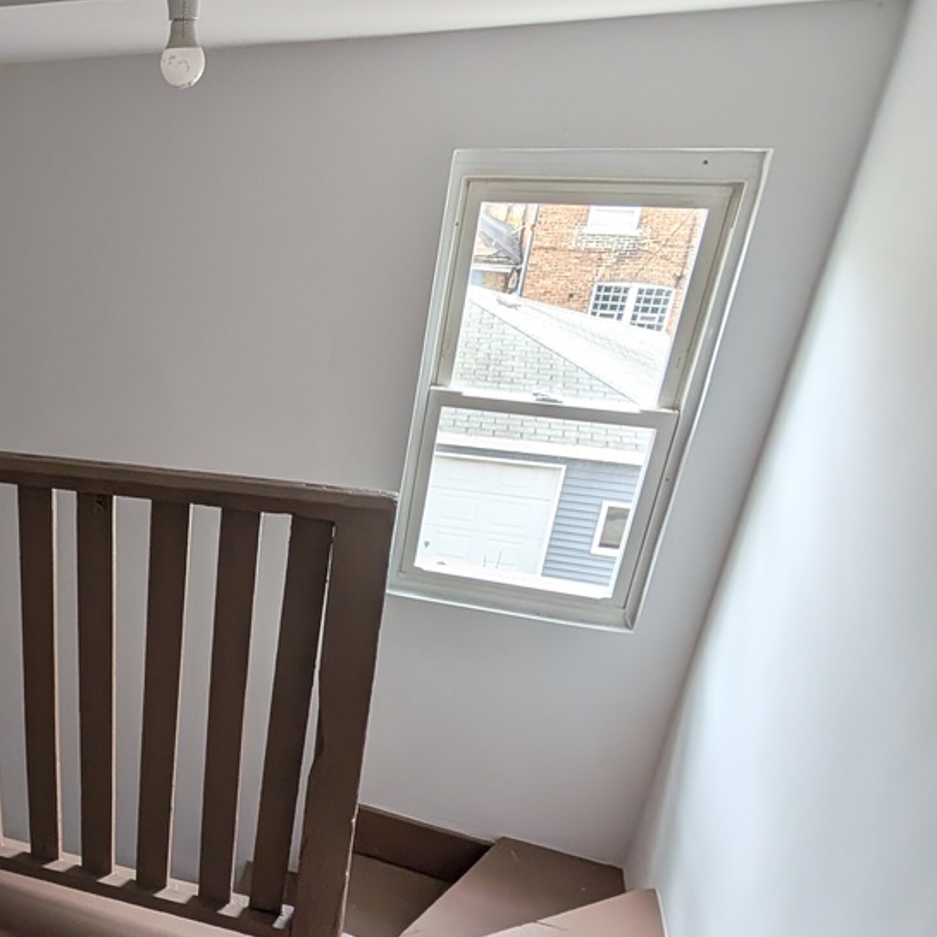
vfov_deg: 56.9
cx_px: 81
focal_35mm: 28
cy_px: 562
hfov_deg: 50.3
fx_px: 857
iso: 52
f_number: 1.7
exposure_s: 1/113
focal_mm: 2.02
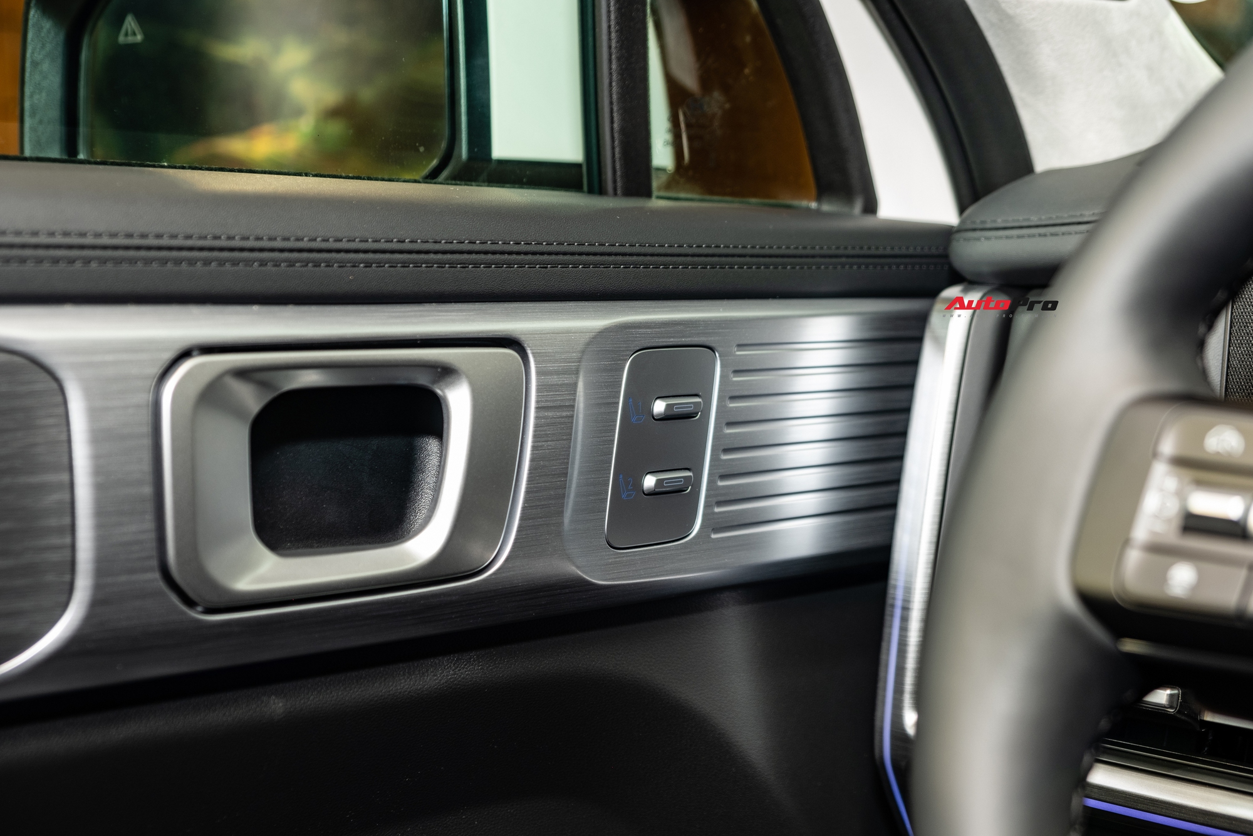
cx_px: 626
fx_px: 2054
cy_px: 418
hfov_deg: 33.9
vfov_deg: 23.0
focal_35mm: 59
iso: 100
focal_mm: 39
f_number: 4
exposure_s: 1/30
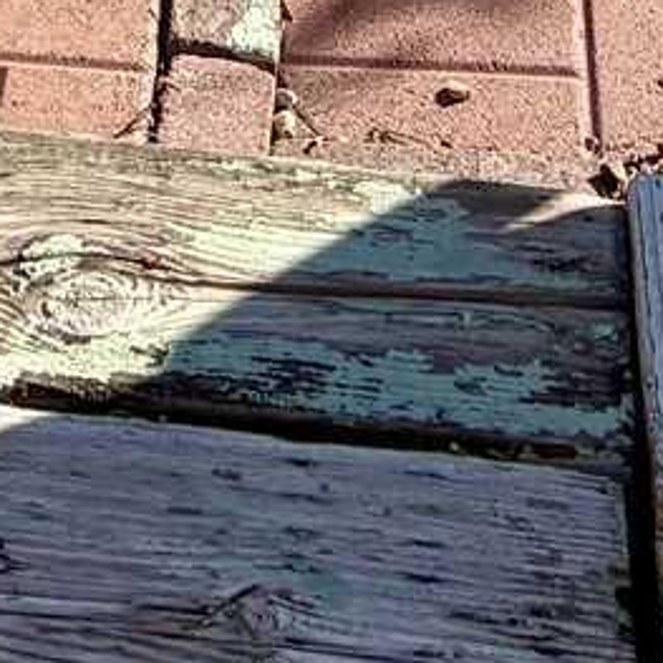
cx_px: -111
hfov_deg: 8.6
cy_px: -1825
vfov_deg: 7.0
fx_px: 4355
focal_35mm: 201
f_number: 1.6
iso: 50
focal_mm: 5.96
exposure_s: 1/2141
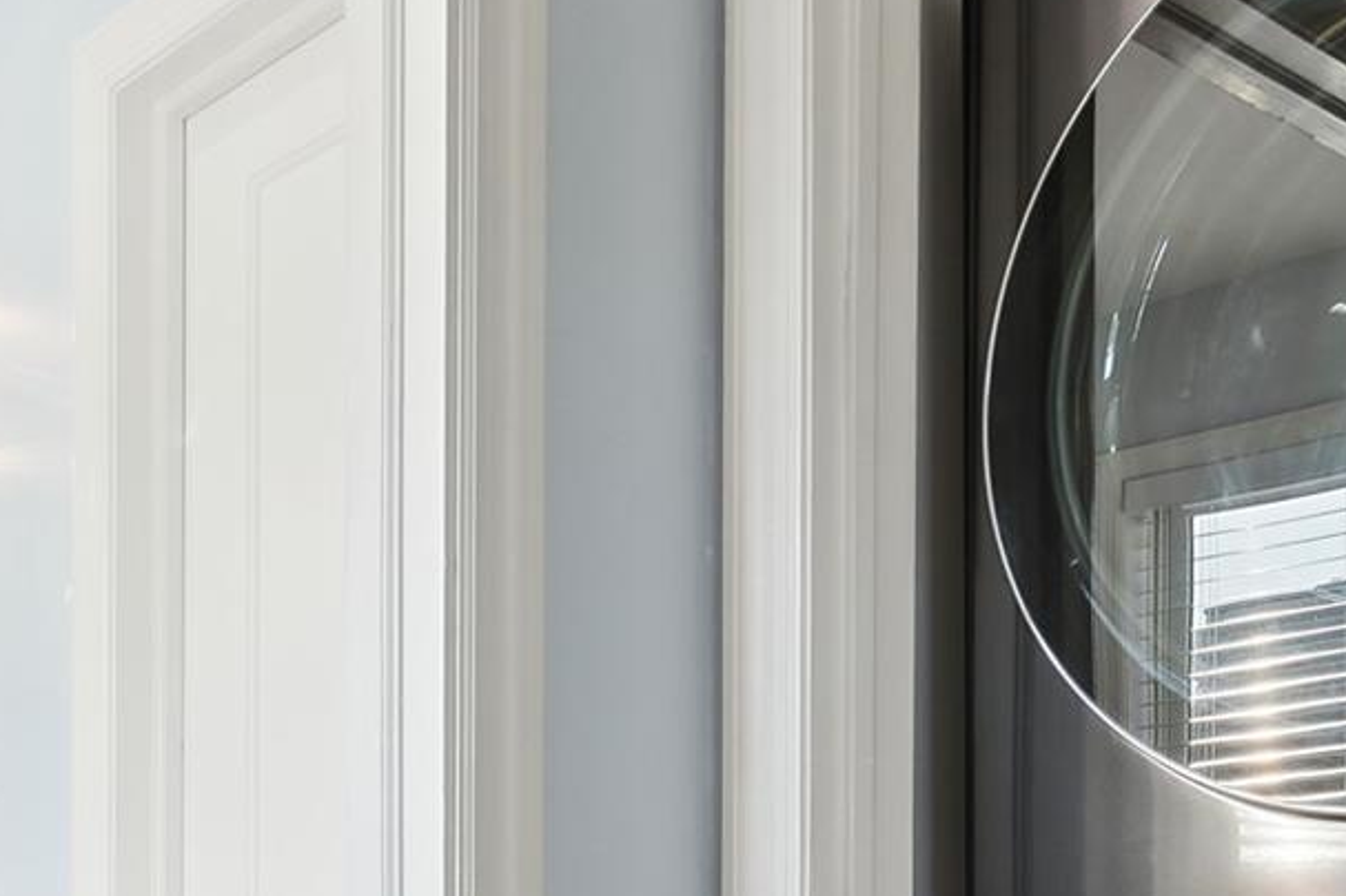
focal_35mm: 54
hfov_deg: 36.6
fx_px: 2018
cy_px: 950
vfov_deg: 23.7
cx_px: 483
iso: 400
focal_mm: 16
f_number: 11
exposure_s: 1/40
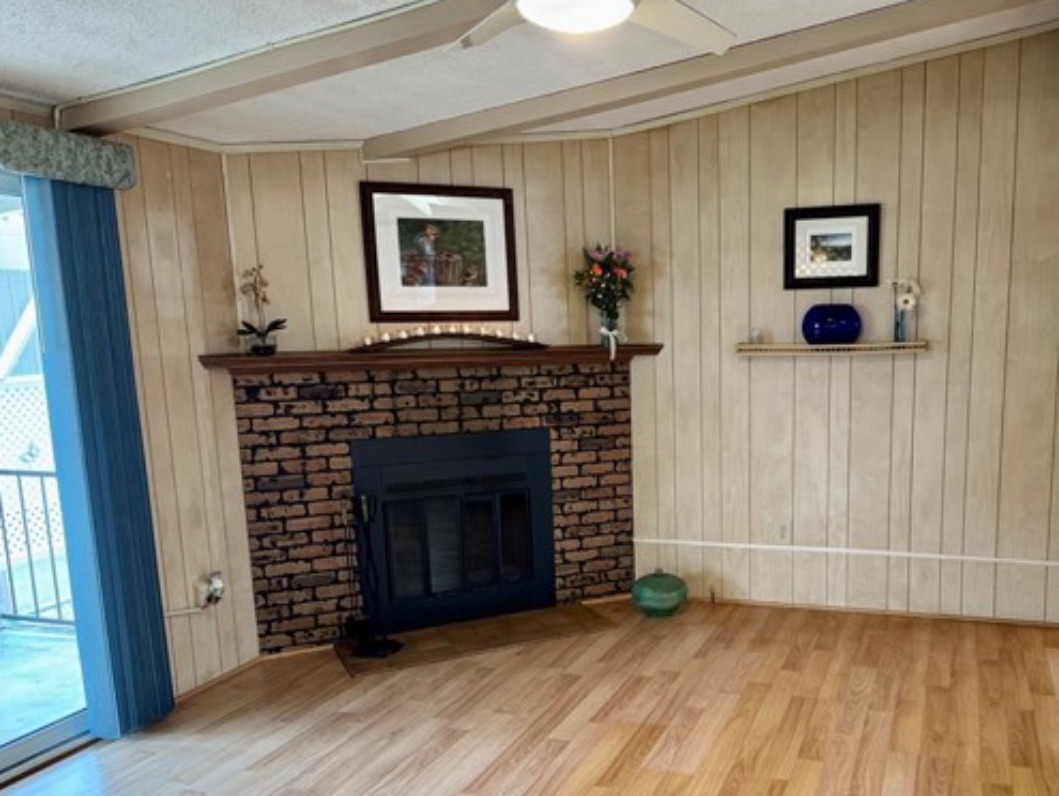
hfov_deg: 57.4
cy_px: 490
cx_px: 680
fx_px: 949
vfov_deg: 45.2
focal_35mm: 31
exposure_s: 1/60
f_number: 1.78
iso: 250
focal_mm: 6.76
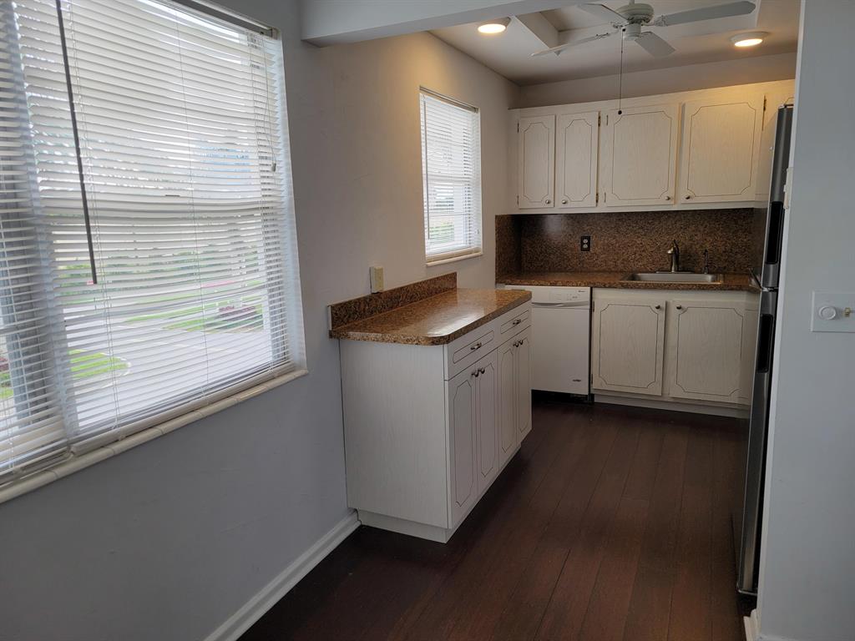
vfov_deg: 56.8
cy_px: 320
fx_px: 593
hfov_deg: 71.6
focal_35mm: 24
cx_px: 428
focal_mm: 6.7
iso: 50
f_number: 1.8
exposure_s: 1/119
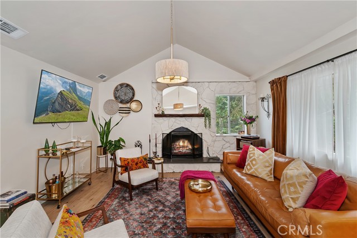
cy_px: 119
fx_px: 149
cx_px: 178
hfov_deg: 100.4
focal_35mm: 15
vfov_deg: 77.4
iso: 400
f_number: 8
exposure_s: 1/30
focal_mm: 10
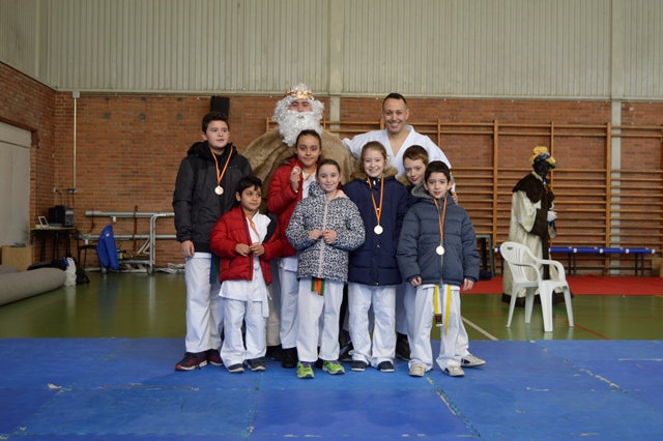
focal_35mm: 48
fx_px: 884
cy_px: 220
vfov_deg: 28.0
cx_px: 332
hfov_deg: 41.1
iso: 400
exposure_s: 1/100
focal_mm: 32
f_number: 5
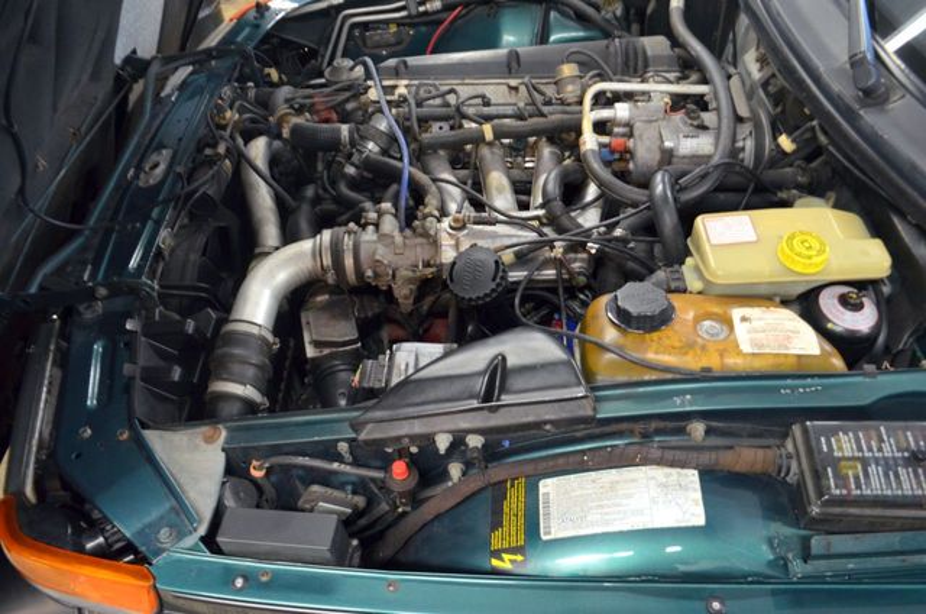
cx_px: 463
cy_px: 307
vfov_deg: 47.7
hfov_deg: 67.5
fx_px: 693
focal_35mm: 27
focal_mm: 18
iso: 1000
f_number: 3.5
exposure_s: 1/30
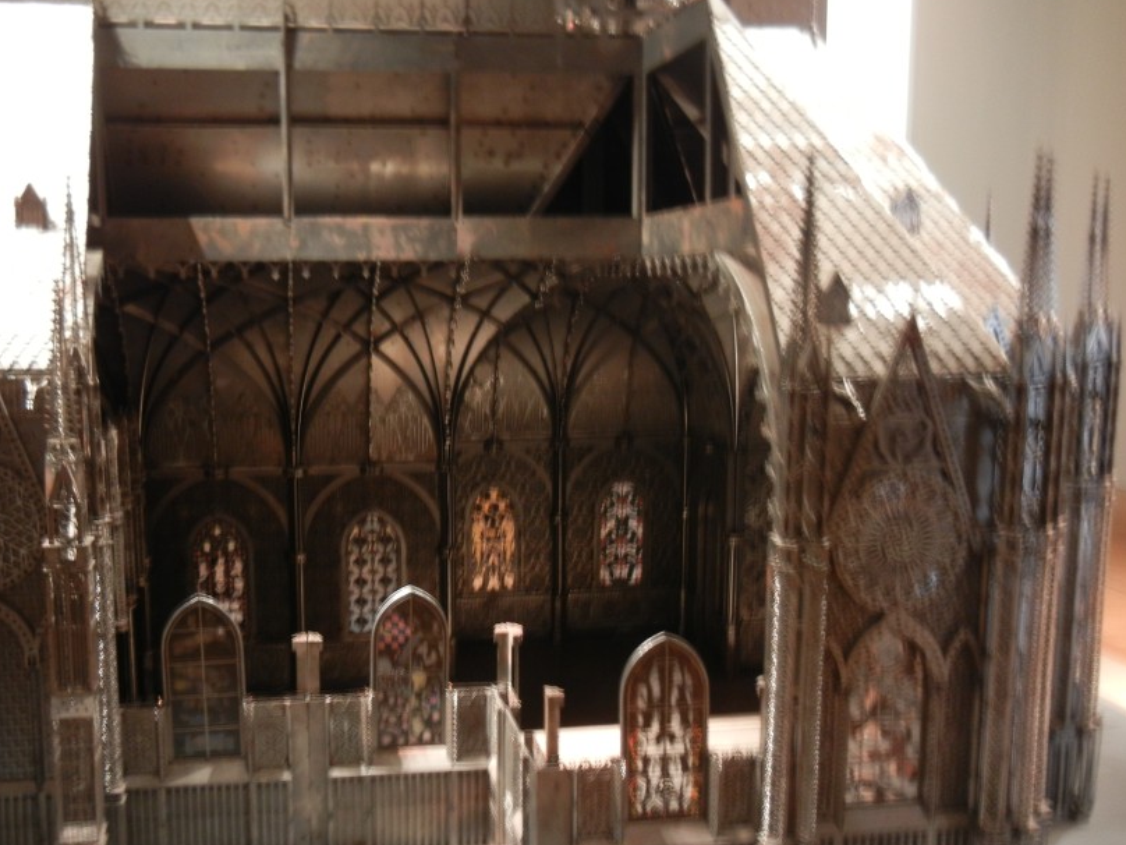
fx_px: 1236
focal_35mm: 38
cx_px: 442
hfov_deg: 48.6
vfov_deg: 37.7
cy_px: 475
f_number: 3.5
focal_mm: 5.4
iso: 250
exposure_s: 1
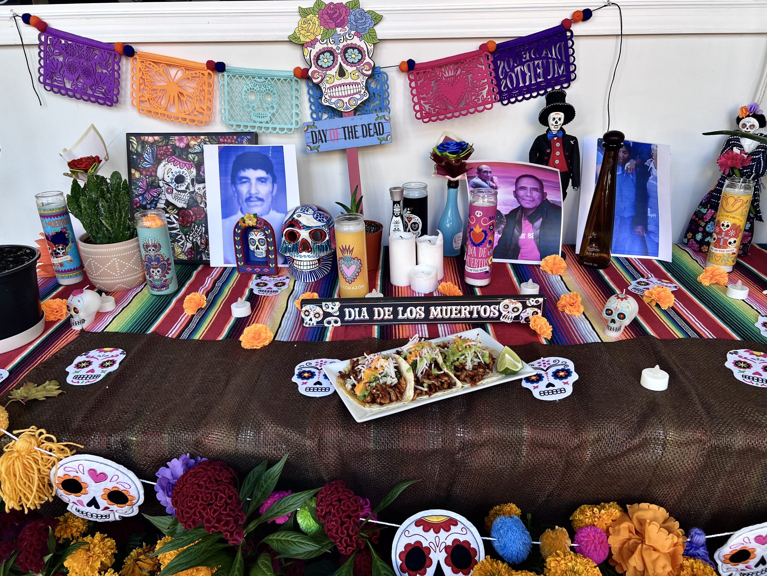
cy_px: 288
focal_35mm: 26
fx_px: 576
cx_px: 384
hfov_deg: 67.3
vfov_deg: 53.1
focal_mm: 5.7
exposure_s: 1/120
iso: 50
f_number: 1.5
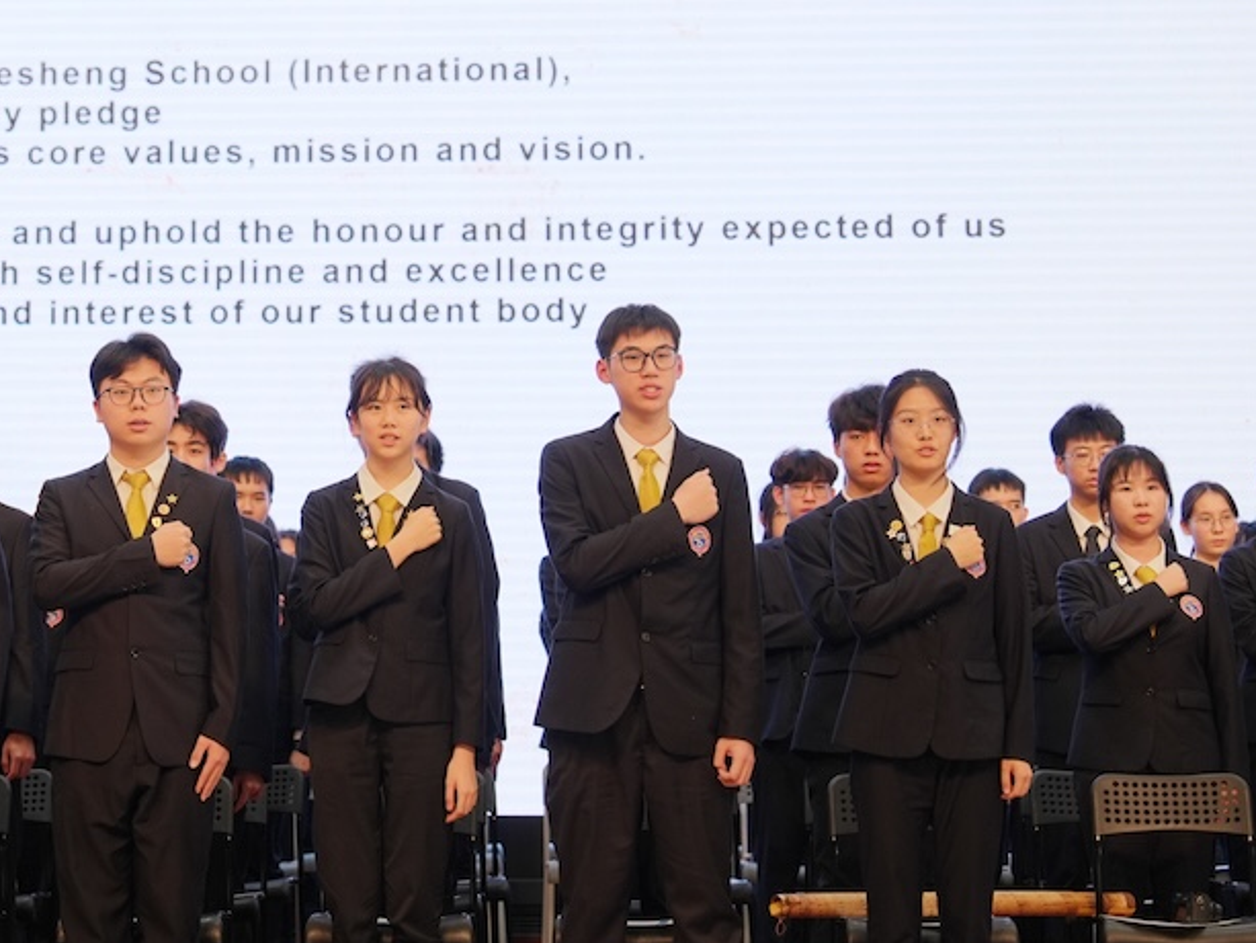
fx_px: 3302
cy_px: 354
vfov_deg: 16.2
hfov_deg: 21.3
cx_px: 254
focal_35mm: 91
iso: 250
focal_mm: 58
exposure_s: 1/125
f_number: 2.8
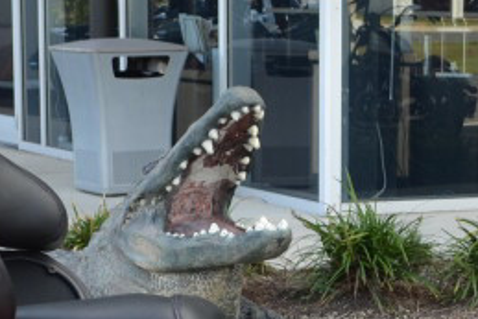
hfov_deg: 14.5
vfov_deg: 9.7
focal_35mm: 139
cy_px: 409
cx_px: 498
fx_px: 1847
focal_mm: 20
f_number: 5.6
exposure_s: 1/125
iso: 110
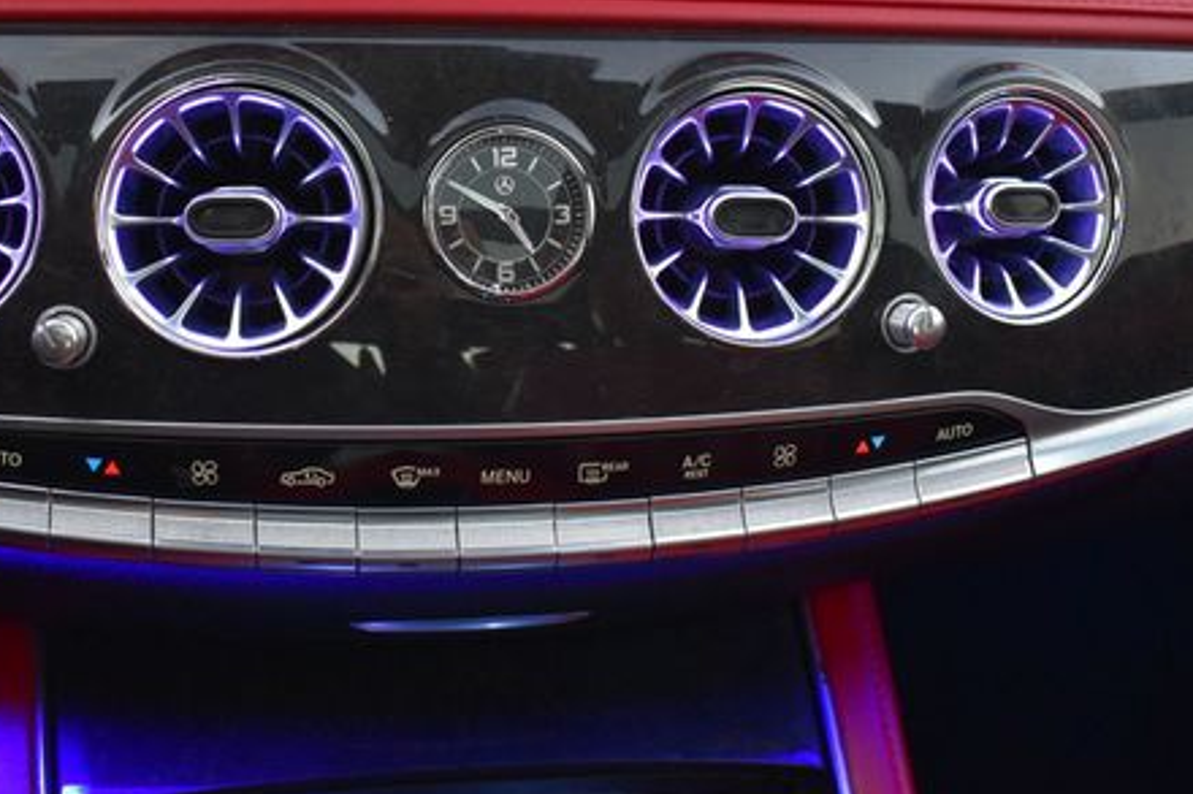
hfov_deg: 41.0
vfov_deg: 28.0
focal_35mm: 48
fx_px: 1590
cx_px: 480
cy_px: 295
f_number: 5.6
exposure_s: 1/15
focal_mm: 22
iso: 1600
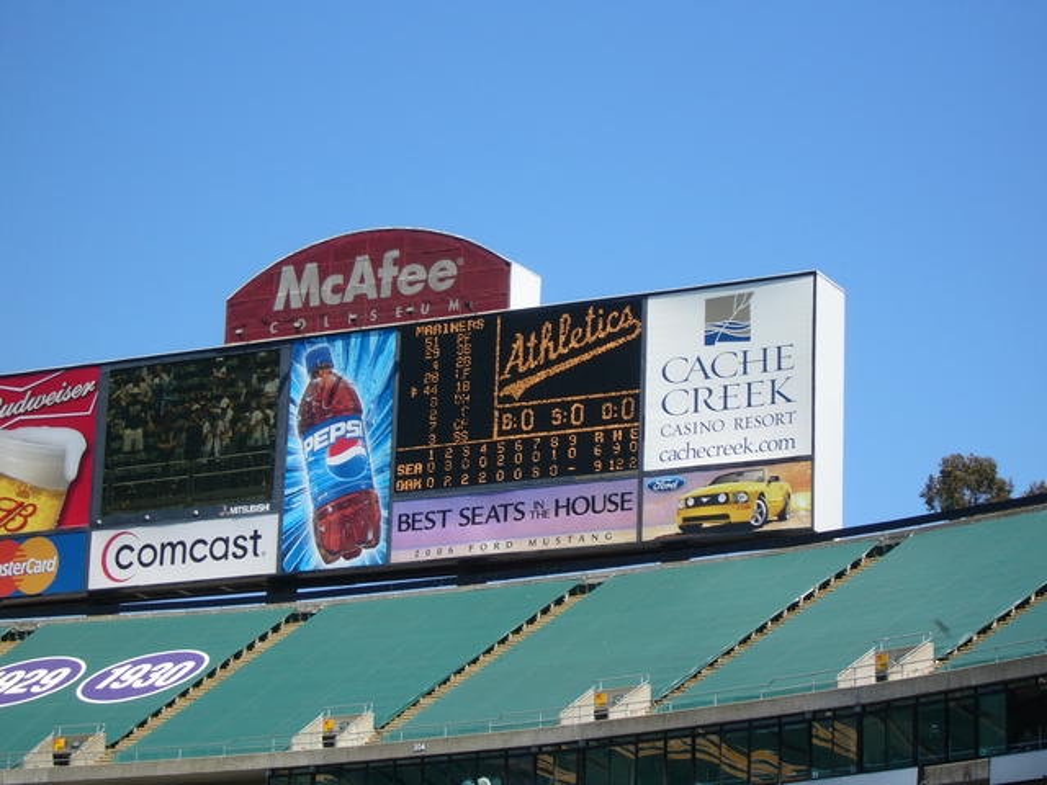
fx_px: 3176
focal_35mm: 105
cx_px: 524
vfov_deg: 14.1
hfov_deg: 18.7
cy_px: 392
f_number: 14
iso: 50
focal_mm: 17.4
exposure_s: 1/40
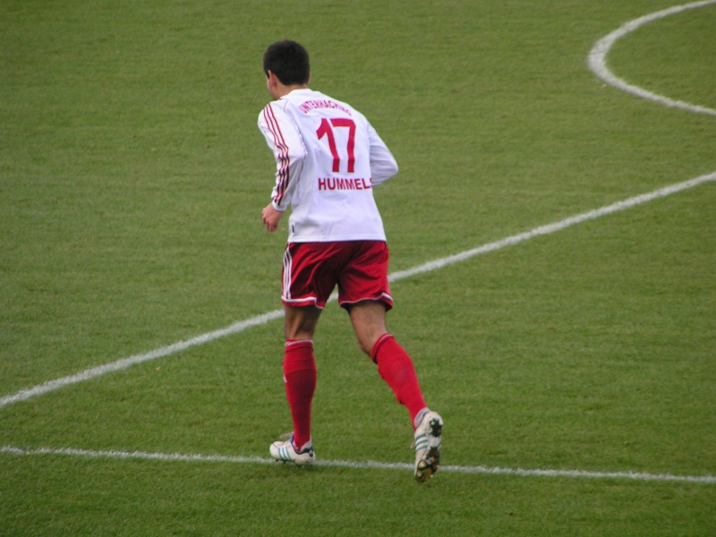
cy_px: 268
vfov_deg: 3.9
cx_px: 358
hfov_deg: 5.2
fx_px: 7860
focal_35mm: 380
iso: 125
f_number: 3.5
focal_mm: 58
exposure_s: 1/400
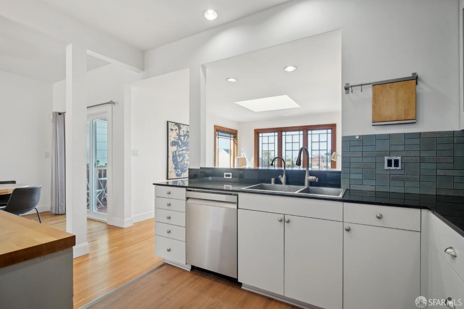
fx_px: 219
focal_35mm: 17
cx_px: 232
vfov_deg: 70.4
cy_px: 154
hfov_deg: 93.3
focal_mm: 17
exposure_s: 1/20
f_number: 8
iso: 400
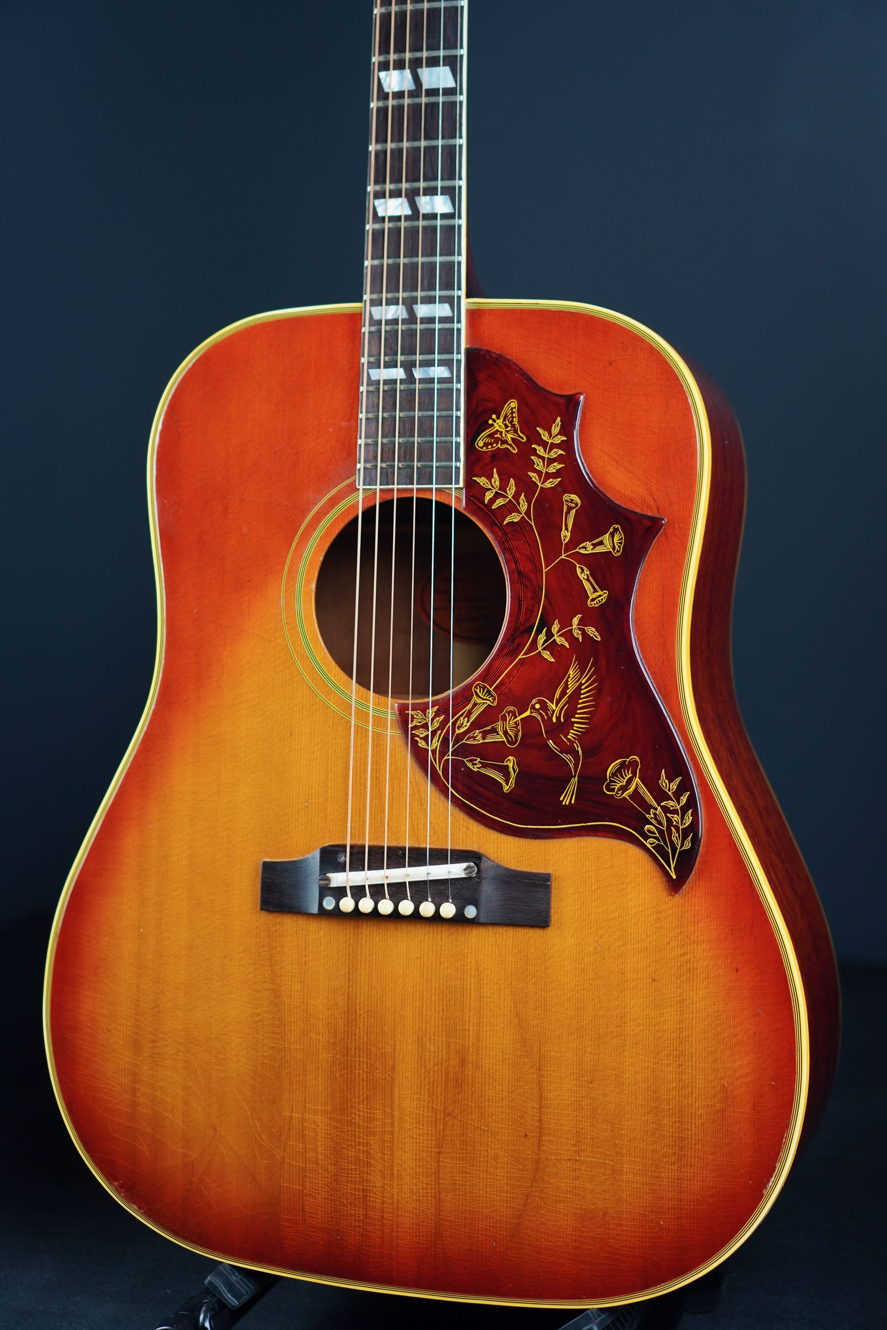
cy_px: 665
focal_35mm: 52
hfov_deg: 25.8
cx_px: 444
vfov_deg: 37.9
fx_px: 1940
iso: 100
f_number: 2
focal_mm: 35
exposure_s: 1/60
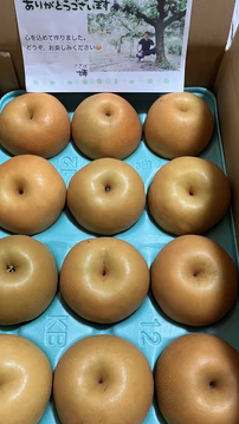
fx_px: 383
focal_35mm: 34
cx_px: 108
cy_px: 214
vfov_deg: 58.0
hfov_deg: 34.6
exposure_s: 1/60
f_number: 1.8
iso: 160
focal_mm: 3.99
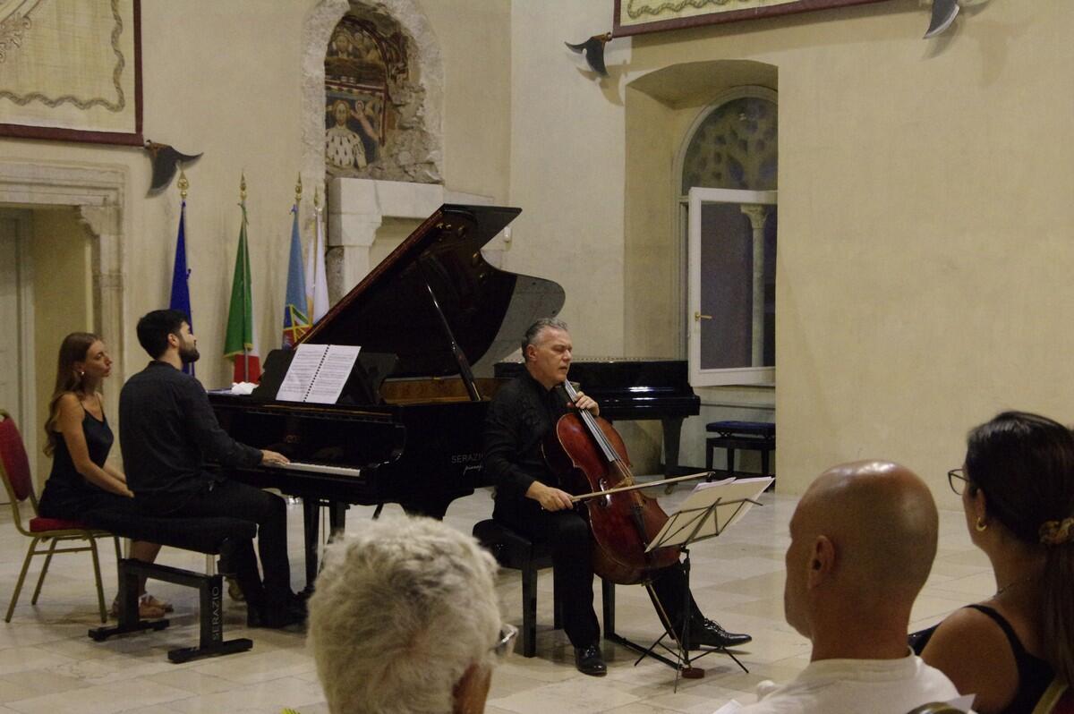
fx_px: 1610
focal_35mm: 54
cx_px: 537
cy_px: 357
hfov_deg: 36.9
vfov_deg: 25.0
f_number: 6.3
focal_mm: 36
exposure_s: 1/100
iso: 6400
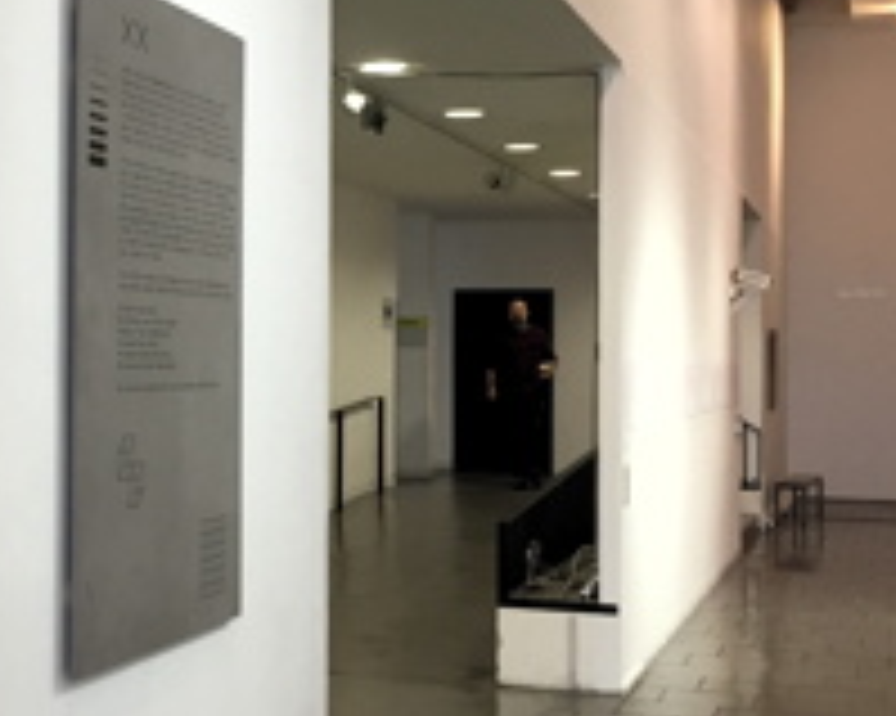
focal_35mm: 71
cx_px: 50
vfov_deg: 21.5
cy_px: 308
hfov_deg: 25.7
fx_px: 1882
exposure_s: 1/33
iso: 40
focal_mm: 4.15
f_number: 2.2
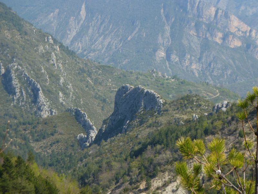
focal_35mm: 147
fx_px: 1096
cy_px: 97
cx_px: 129
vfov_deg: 10.1
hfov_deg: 13.4
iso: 80
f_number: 4.5
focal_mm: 24.1
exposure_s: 1/400
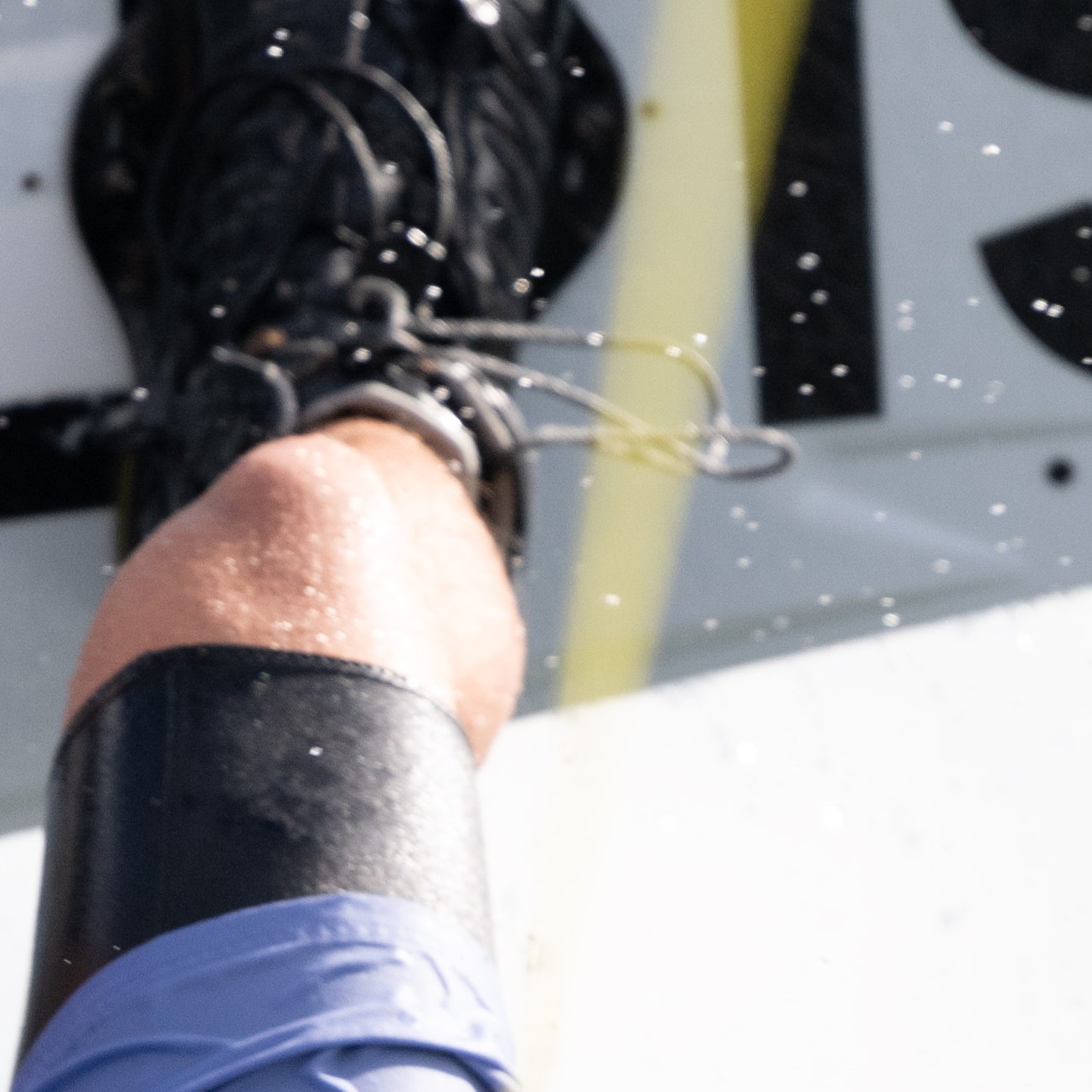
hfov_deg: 0.8
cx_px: 605
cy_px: 1861
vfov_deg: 0.8
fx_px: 76841
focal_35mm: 2153
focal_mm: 400
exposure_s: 1/2500
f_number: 4
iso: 320
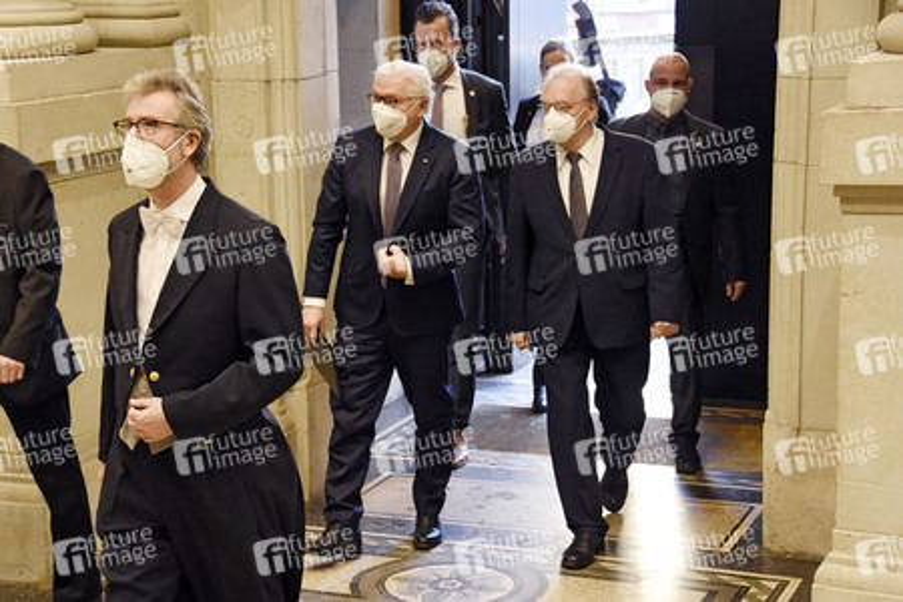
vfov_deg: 19.5
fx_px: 1756
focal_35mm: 70
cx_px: 452
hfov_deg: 28.8
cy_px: 301
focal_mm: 70
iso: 5000
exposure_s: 1/320
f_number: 5
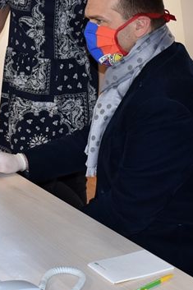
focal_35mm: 91
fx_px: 736
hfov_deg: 14.7
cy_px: 70
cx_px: 6
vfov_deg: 22.1
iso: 280
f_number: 3.8
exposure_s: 1/60
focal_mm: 21
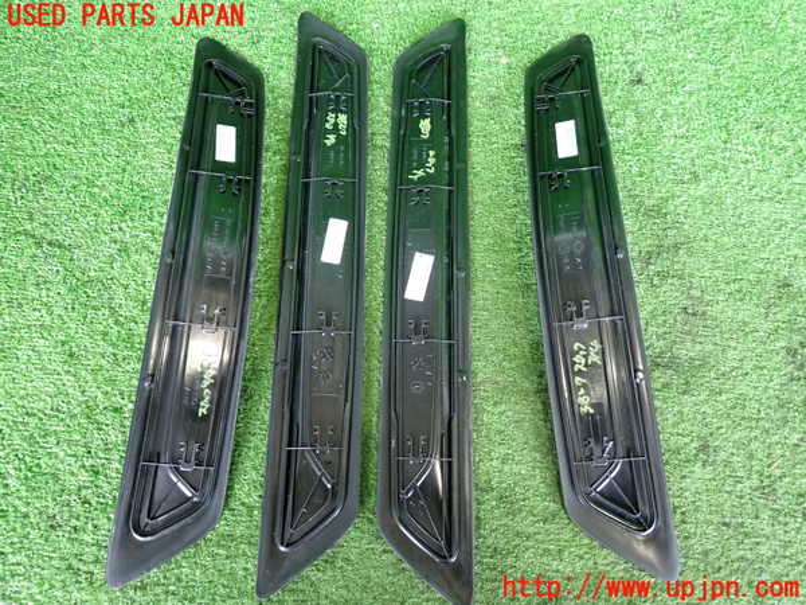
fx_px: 582
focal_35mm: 25
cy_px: 302
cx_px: 403
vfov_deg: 54.9
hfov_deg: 69.4
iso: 400
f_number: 2
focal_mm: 4.5
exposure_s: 1/30
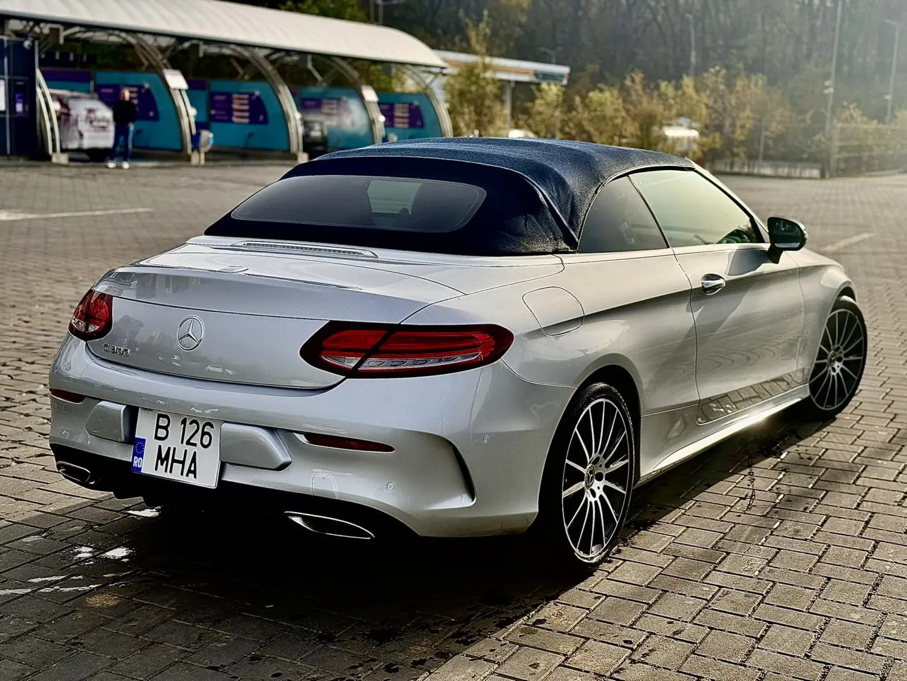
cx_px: 454
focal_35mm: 48
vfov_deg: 30.3
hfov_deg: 39.7
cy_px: 340
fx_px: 1258
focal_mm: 6.76
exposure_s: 1/6024
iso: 100
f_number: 1.78
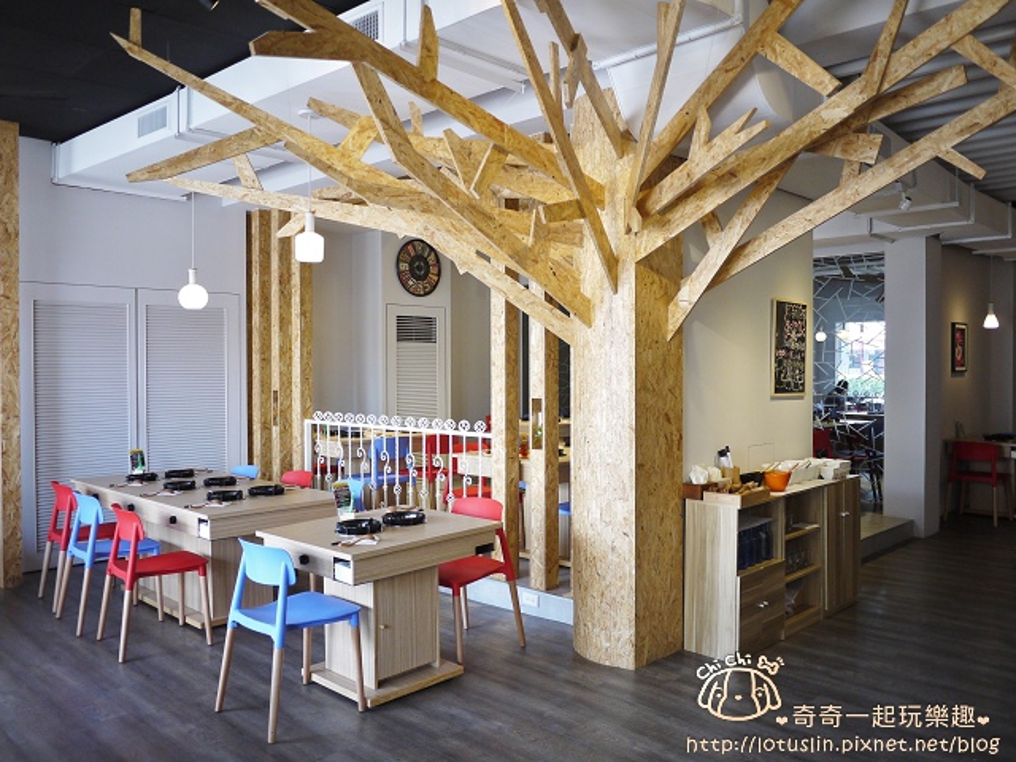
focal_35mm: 28
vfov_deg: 49.7
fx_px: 822
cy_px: 381
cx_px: 508
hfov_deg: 63.4
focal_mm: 14
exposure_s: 1/60
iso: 250
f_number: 2.5
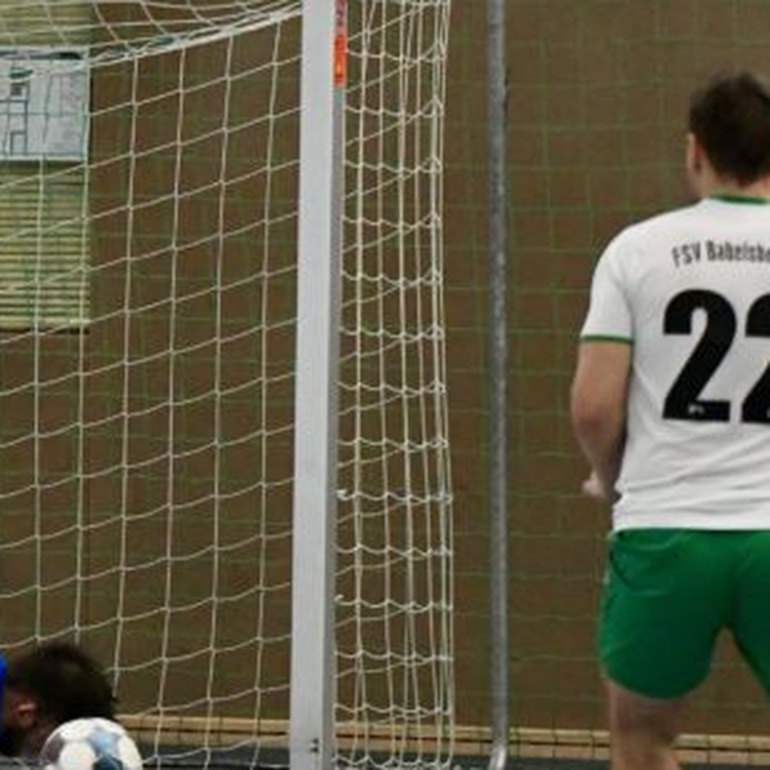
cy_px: 451
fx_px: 7827
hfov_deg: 5.6
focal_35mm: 311
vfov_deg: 5.6
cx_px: 30
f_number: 2.8
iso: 8000
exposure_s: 1/1600
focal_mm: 110
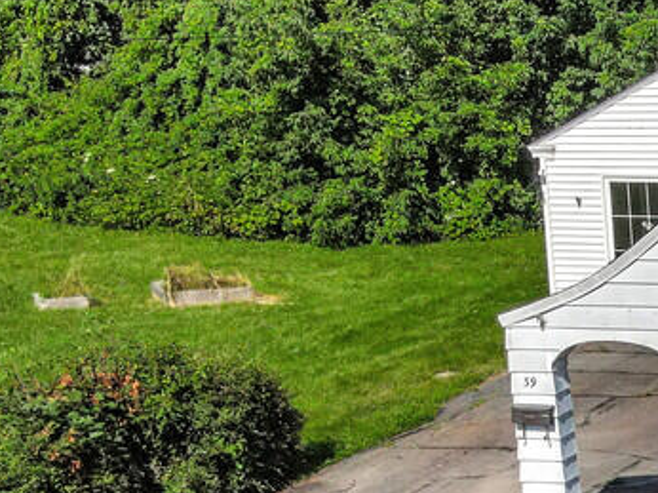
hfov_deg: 16.4
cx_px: 951
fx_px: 2108
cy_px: 647
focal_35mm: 111
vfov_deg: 12.9
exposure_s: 1/2500
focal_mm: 4.5
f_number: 2.8
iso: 200
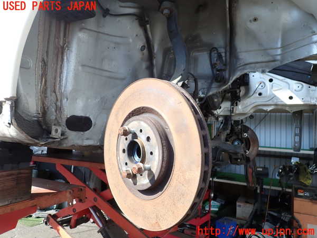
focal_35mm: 25
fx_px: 229
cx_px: 158
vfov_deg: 54.9
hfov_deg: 69.4
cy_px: 119
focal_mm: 4.5
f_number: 2.8
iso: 100
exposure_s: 1/320
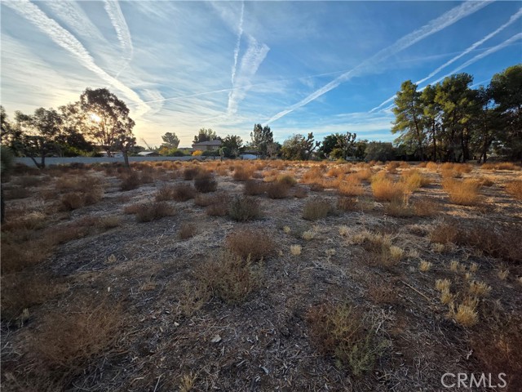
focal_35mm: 13
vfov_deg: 89.9
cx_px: 261
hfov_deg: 106.2
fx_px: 196
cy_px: 196
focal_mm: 2.2
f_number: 1.9
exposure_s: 1/1659
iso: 40
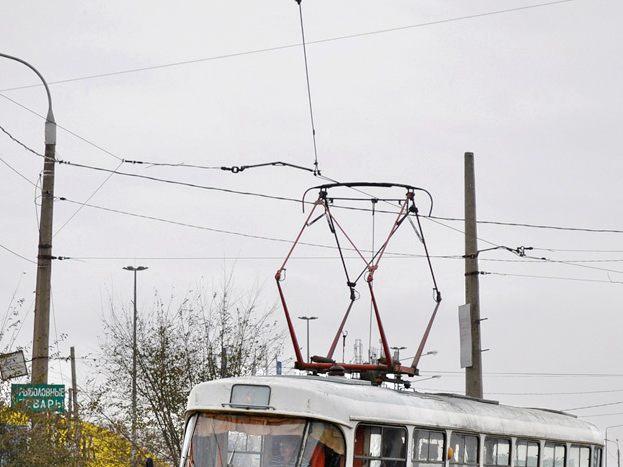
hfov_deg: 17.7
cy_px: 390
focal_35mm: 111
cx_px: 359
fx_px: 1997
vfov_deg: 13.3
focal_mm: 40
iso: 400
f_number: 5.3
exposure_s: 1/200
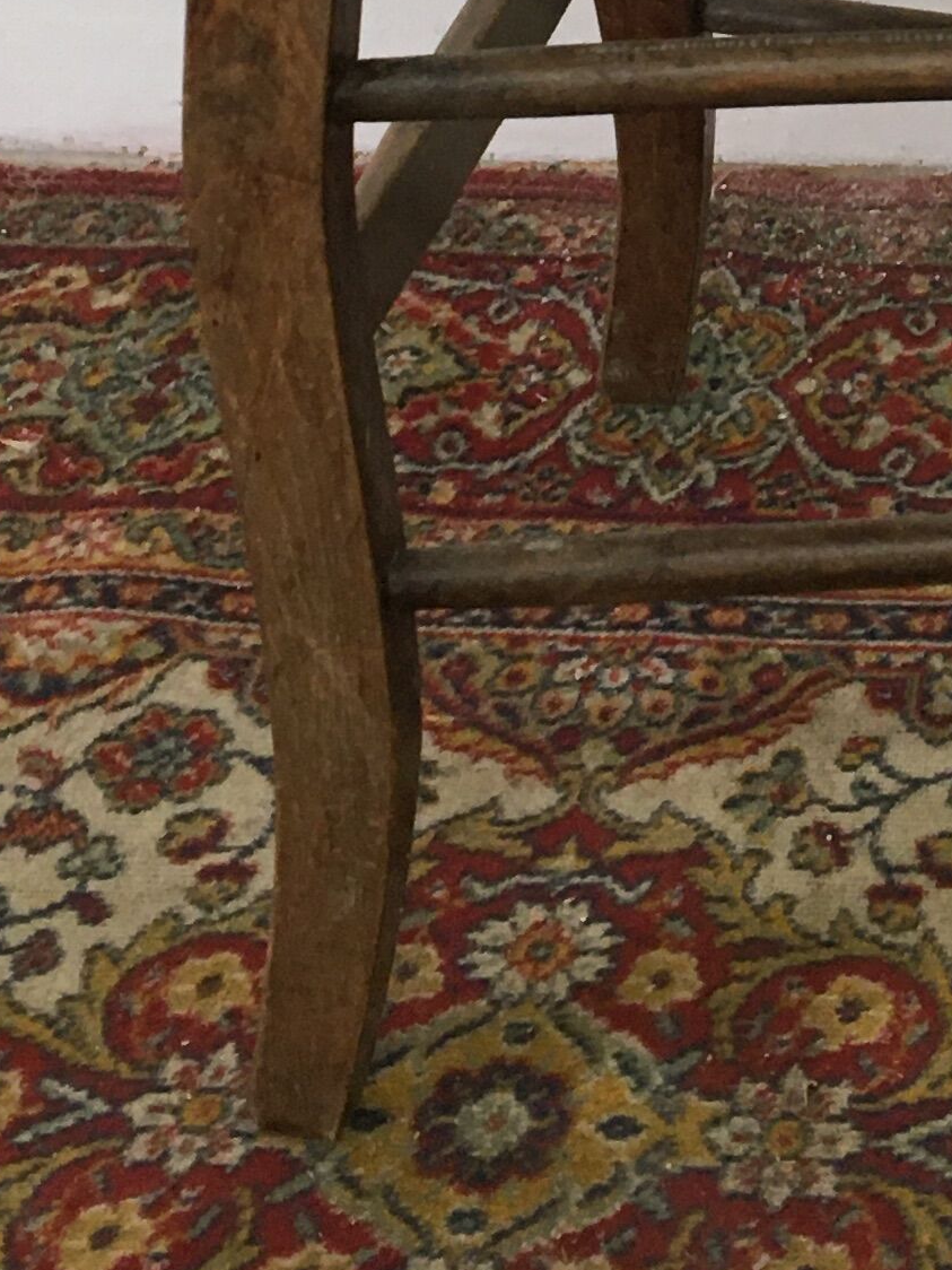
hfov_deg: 13.9
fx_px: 3814
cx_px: 1023
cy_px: -340
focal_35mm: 104
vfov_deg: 17.8
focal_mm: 4.15
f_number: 2.2
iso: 125
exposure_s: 1/33
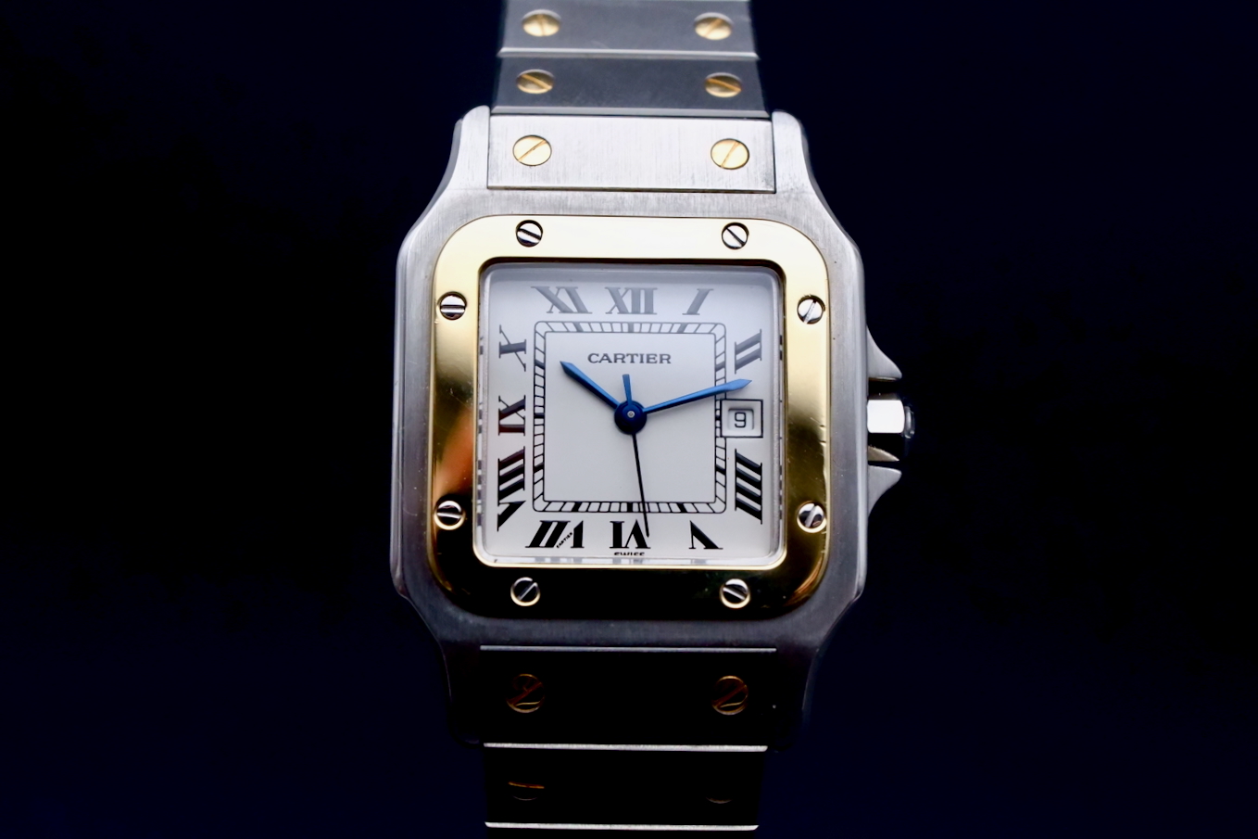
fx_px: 2306
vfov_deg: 20.6
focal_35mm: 66
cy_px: 420
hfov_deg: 30.5
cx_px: 629
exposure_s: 1/4000
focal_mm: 44.4
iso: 6400
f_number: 8
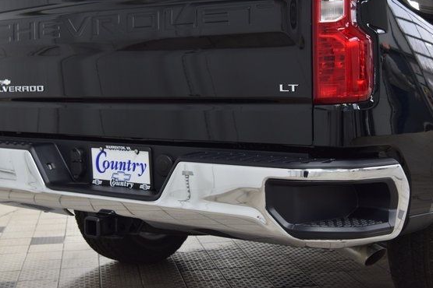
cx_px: 199
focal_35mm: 61
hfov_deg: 33.1
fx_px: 729
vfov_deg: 22.4
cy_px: 123
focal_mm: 35
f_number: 6.3
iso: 720
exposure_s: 1/15
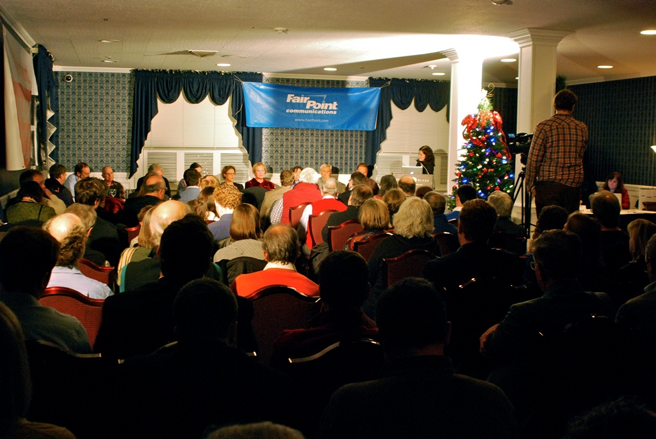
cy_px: 220
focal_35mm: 42
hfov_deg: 46.4
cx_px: 328
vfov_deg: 32.0
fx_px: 766
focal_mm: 28
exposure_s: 1/15
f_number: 6.3
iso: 1250
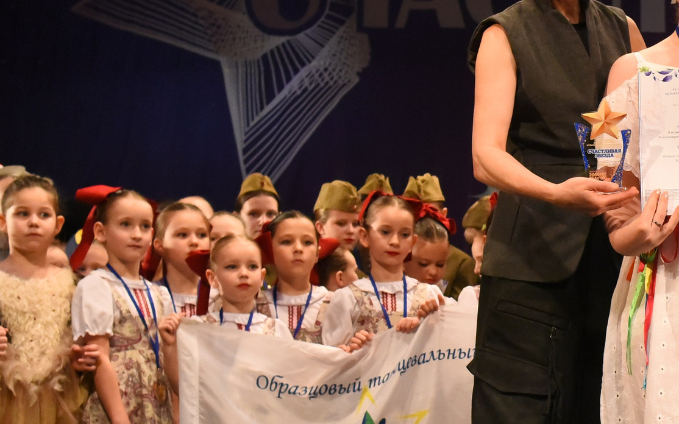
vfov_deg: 15.9
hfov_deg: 23.9
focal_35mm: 82
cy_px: 279
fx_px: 1517
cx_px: 705
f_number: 6.3
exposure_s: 1/320
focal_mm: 35
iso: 5000
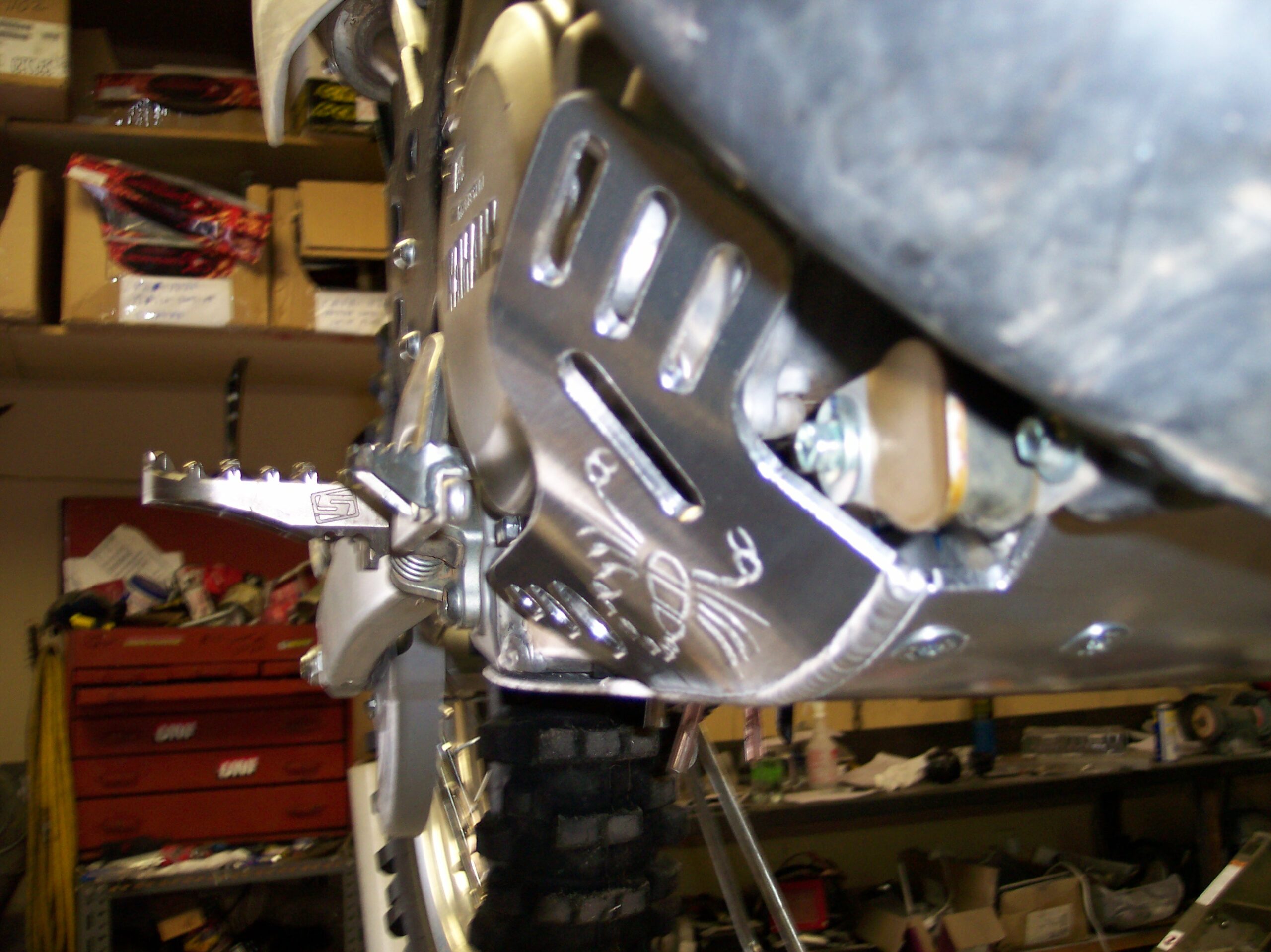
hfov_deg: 49.0
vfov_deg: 37.7
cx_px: 636
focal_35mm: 38
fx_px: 1394
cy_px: 476
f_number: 2.8
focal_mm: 8
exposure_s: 1/30
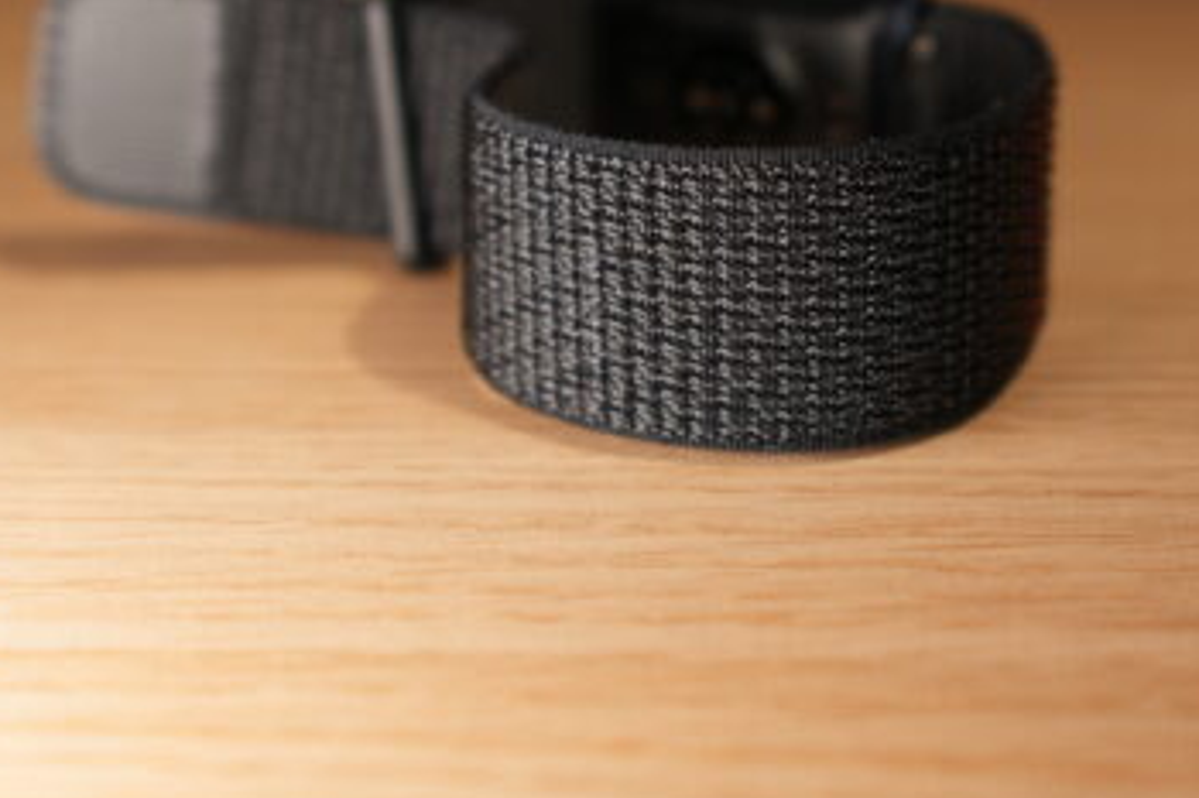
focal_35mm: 50
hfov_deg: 39.3
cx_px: 743
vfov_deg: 26.8
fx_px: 1668
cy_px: 284
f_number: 2.2
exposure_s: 1/400
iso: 100
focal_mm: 15
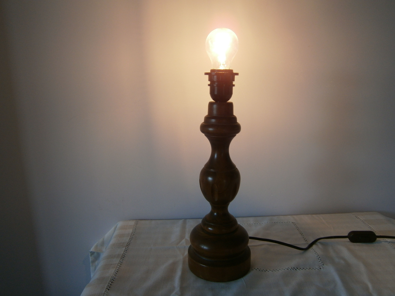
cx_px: 198
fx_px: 297
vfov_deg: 53.1
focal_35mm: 26
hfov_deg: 67.3
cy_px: 148
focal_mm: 4.7
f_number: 2.8
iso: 80
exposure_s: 1/80
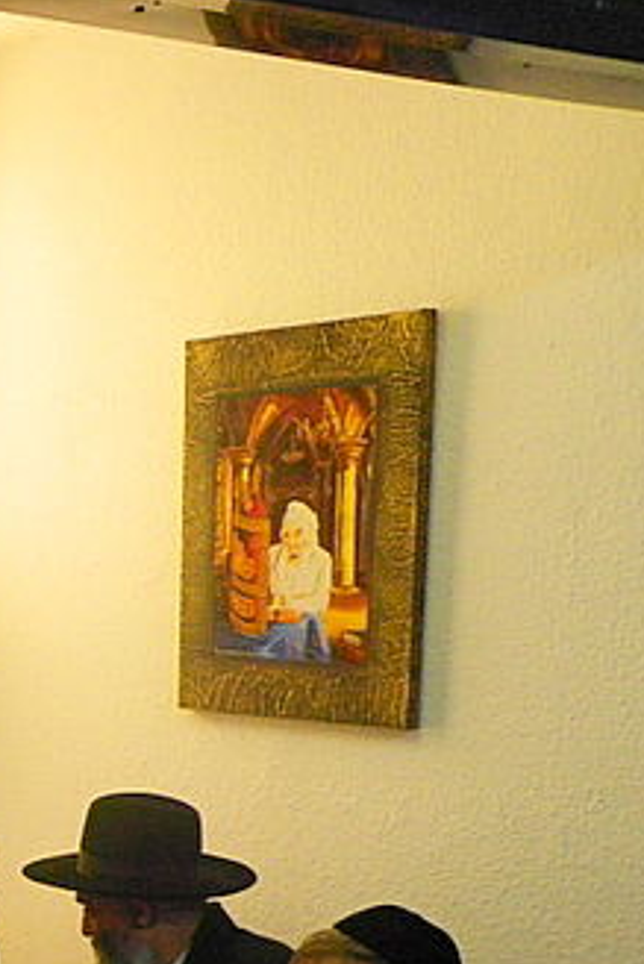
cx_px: -512
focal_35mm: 71
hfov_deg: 16.2
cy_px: 846
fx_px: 1903
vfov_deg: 27.5
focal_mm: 4.9
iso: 250
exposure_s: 1/60
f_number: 2.6
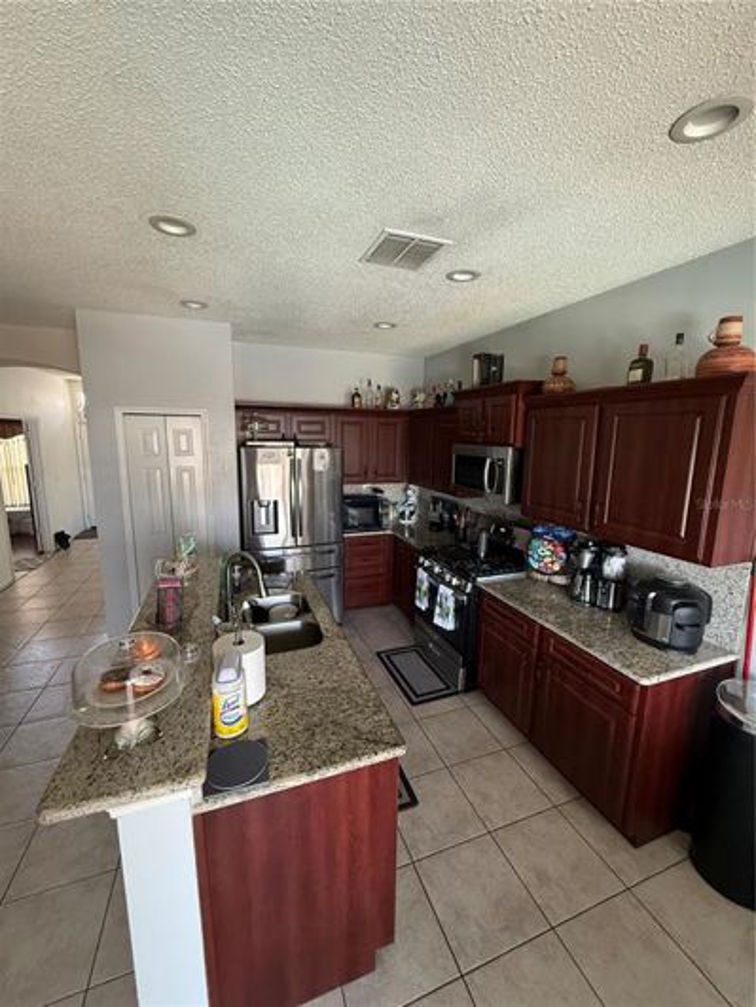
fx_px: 408
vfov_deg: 102.1
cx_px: 378
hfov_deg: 85.7
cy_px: 504
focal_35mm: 14
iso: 400
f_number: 2.2
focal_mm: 2.22
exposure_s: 1/60
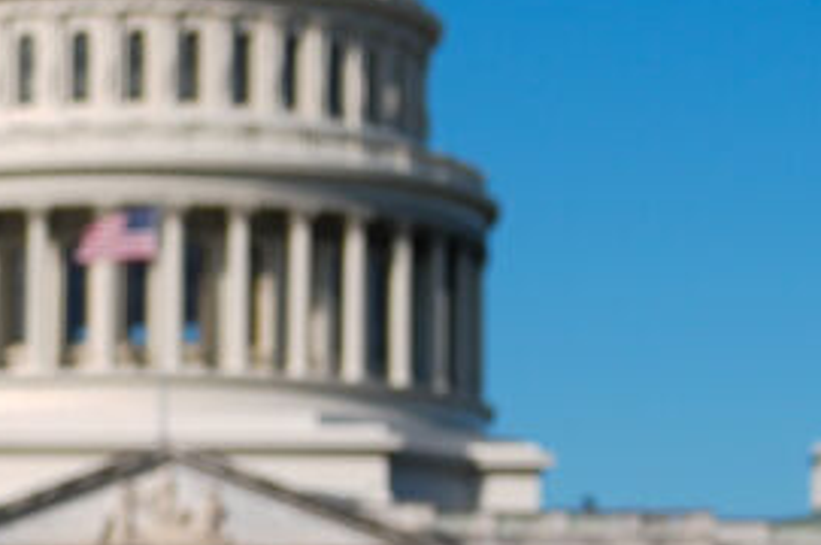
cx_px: -716
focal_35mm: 202
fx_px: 4601
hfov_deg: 9.6
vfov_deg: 6.7
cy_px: 816
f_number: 2.8
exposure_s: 1/4000
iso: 125
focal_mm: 31
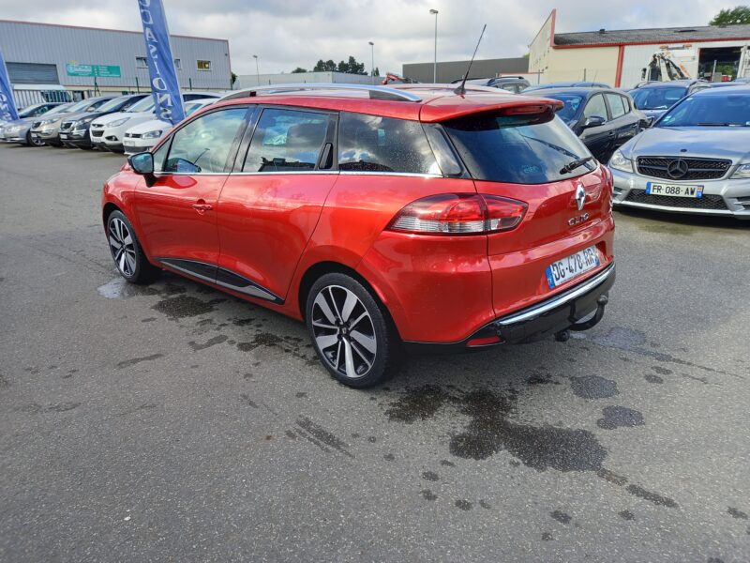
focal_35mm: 25
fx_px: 542
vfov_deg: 54.9
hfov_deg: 69.4
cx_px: 375
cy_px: 282
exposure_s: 1/129
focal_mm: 4.6
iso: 25
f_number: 2
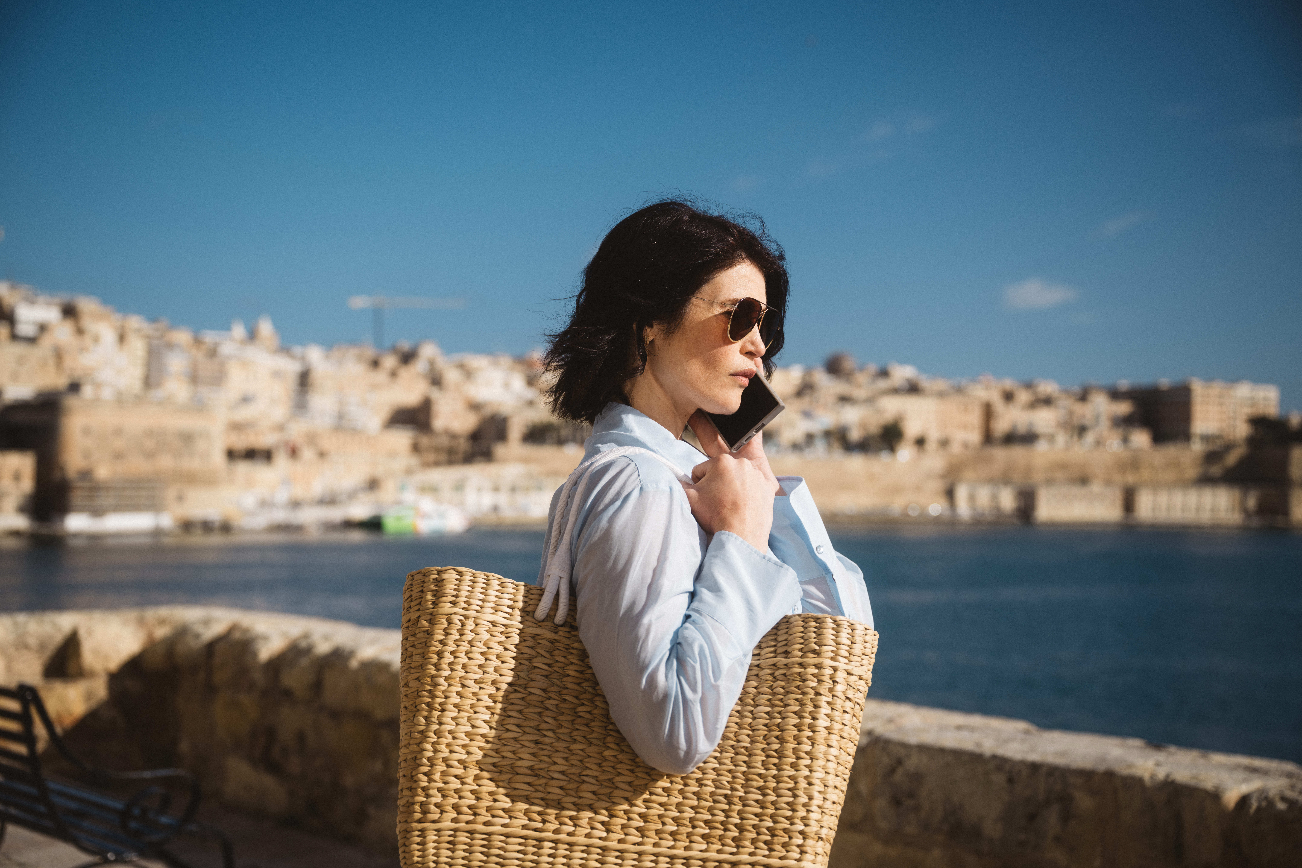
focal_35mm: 50
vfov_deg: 27.0
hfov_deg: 39.6
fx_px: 1808
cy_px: 434
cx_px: 651
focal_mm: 50
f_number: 3.5
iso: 200
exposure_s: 1/1250
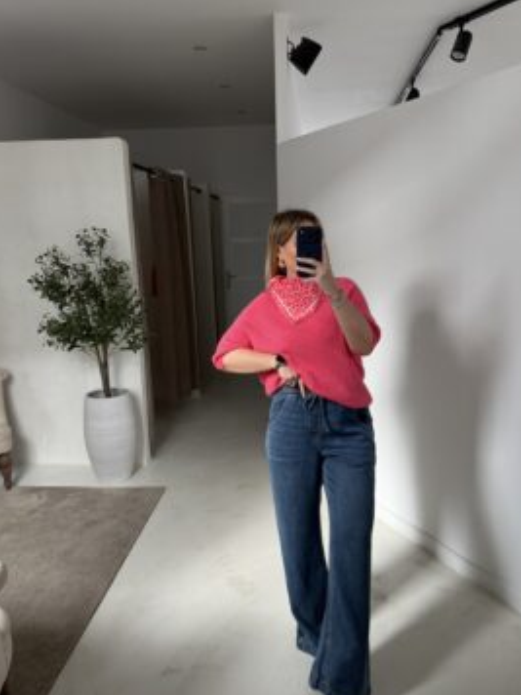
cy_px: 353
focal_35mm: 27
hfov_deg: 51.3
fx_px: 542
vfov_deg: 65.3
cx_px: 281
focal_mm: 6.76
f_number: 1.78
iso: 200
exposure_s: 1/78
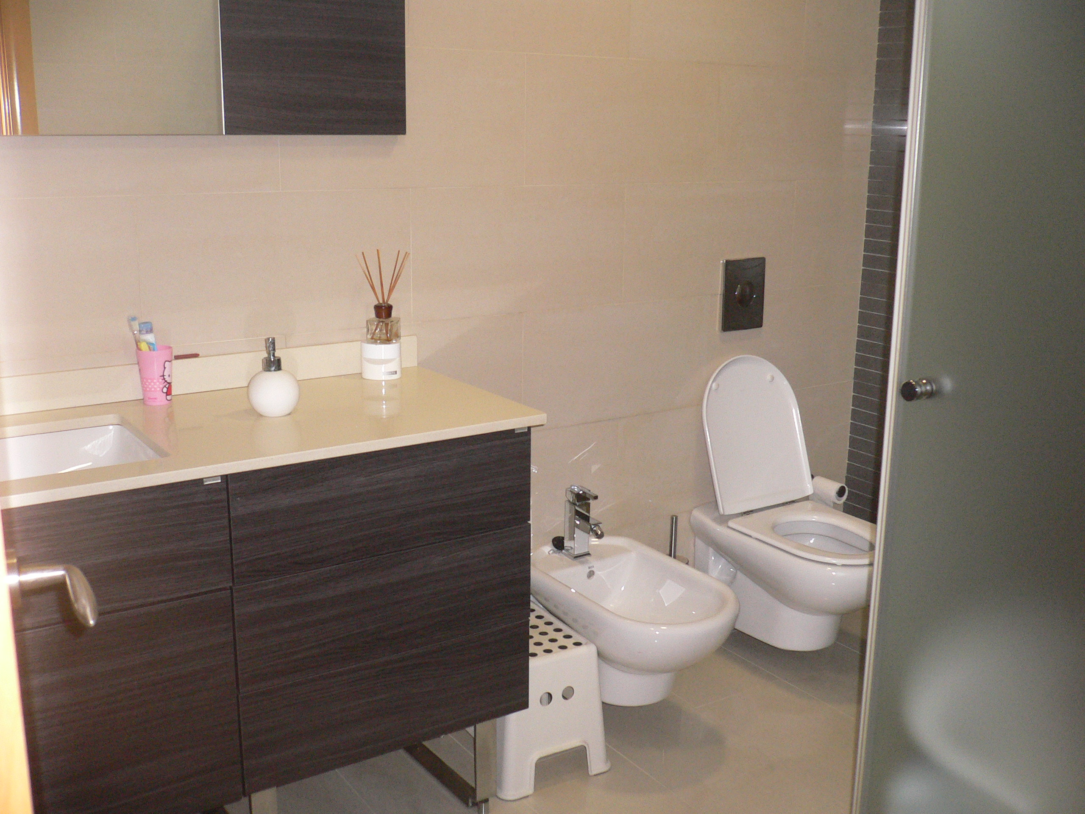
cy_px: 407
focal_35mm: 35
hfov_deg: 52.6
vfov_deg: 40.7
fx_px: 1097
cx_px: 542
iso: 200
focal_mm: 5.8
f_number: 2.8
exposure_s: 1/60
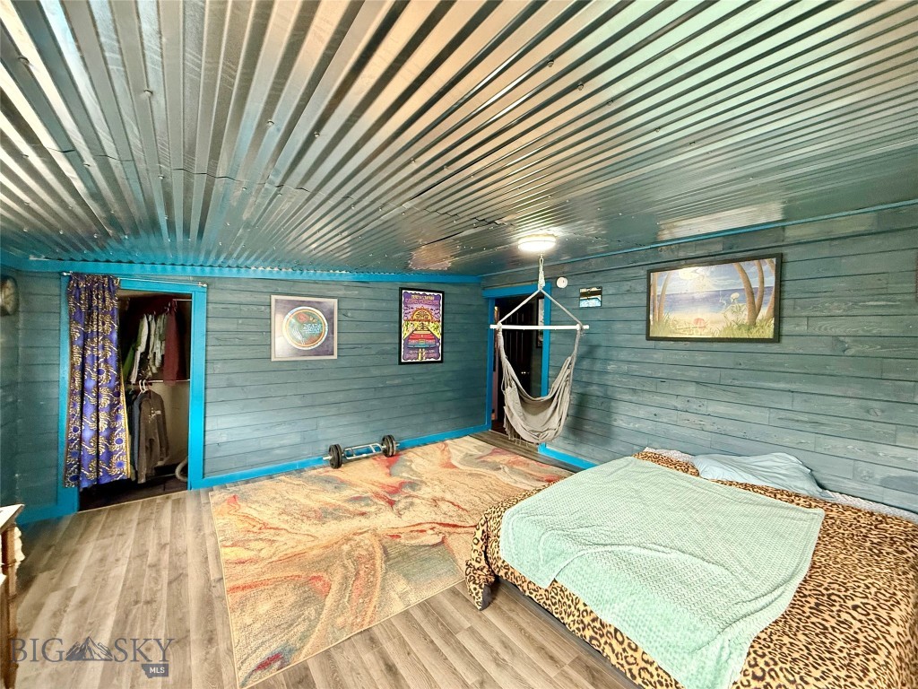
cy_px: 344
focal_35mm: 14
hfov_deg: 102.1
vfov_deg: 85.7
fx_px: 371
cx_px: 459
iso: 500
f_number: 2.2
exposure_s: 1/60
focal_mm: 2.22
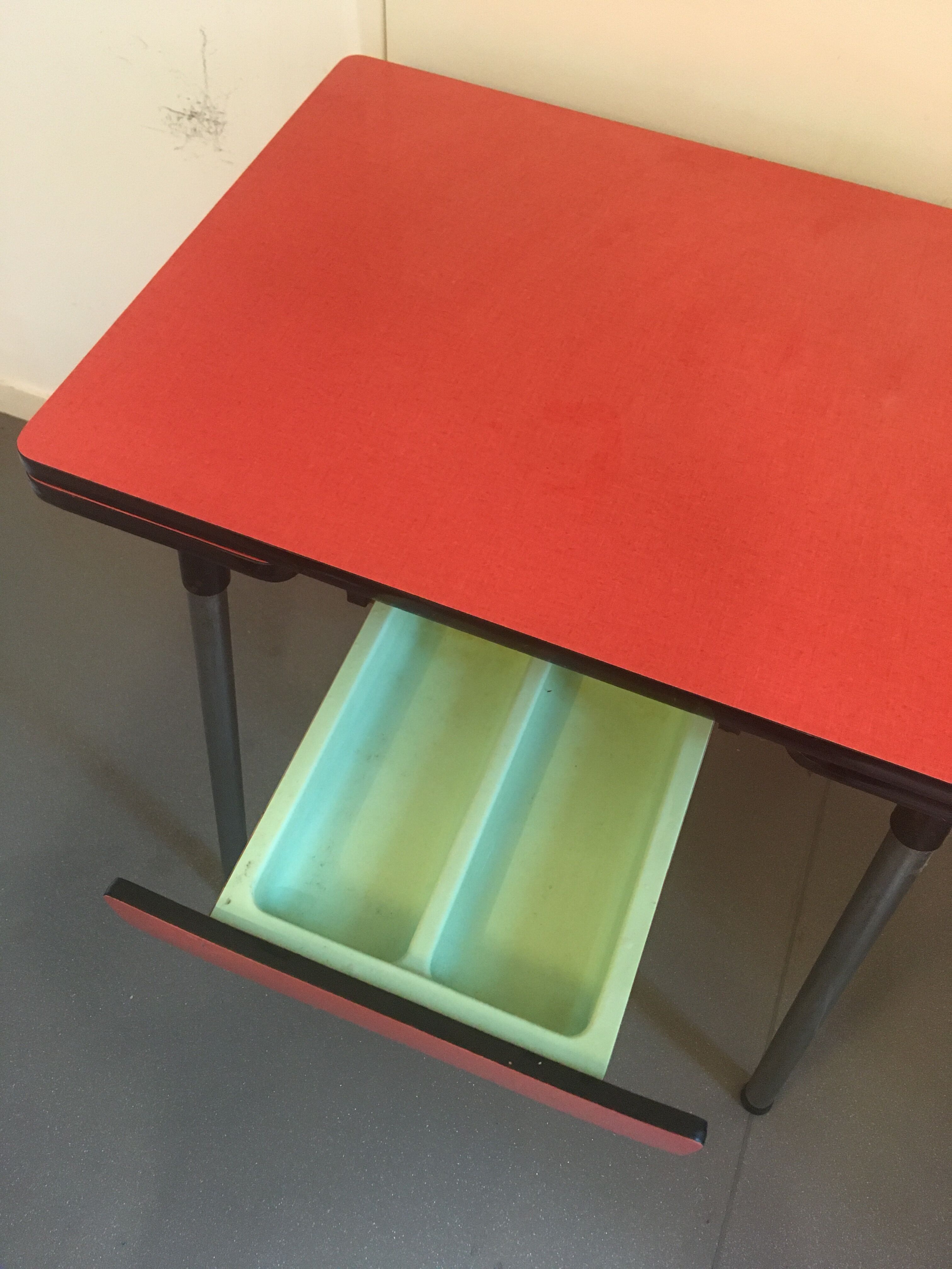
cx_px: 476
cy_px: 634
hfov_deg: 48.2
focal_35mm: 29
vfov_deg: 61.7
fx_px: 1063
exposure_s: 1/25
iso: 200
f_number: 2.2
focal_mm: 4.15
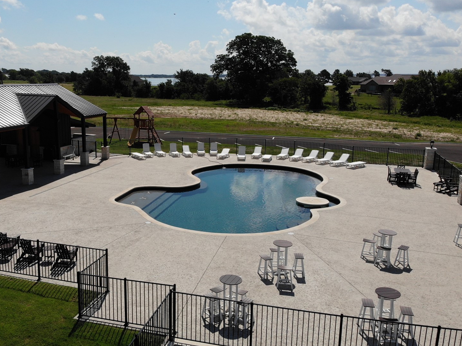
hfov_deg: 53.2
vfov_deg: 41.8
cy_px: 169
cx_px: 165
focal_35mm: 34
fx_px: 454
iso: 102
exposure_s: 1/2585
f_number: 2.8
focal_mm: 4.5
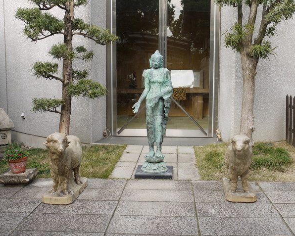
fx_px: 384
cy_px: 118
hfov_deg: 42.0
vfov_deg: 34.2
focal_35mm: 44
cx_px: 156
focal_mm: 21
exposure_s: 1/160
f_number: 5
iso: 100
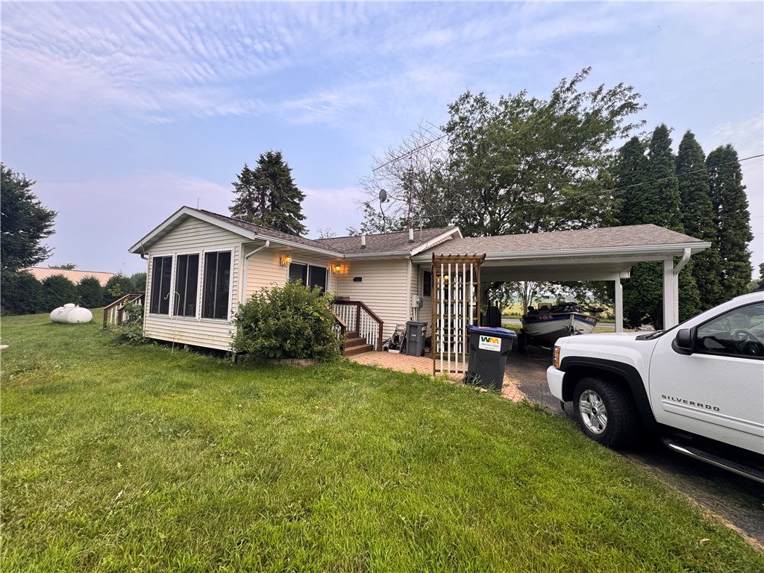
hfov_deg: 102.1
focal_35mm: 14
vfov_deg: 85.7
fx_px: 309
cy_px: 286
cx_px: 382
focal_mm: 2.22
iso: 40
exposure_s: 1/184
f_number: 2.2
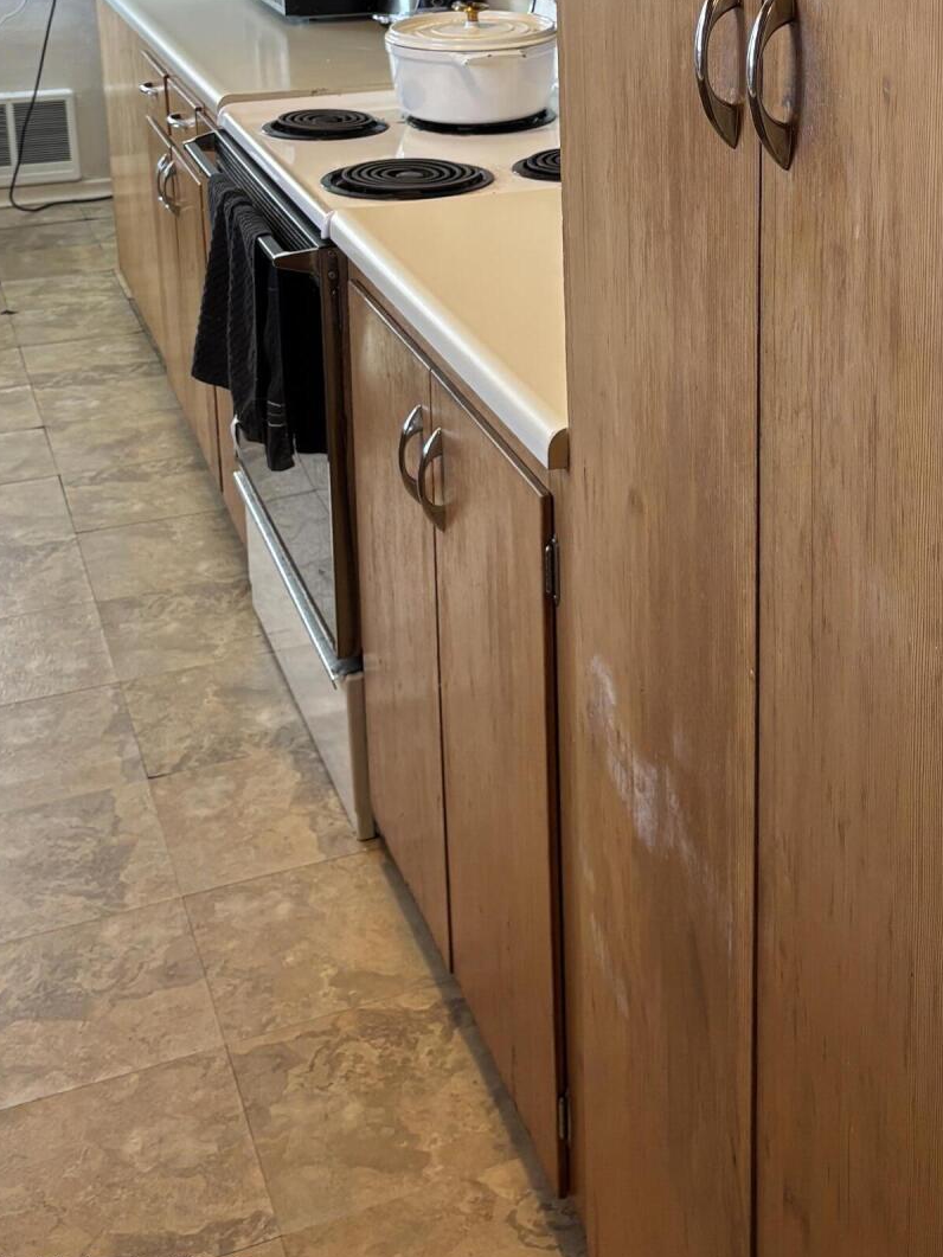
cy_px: 211
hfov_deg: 29.4
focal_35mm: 49
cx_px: 667
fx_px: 1779
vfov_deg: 37.2
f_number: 1.6
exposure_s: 1/60
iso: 160
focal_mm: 5.96
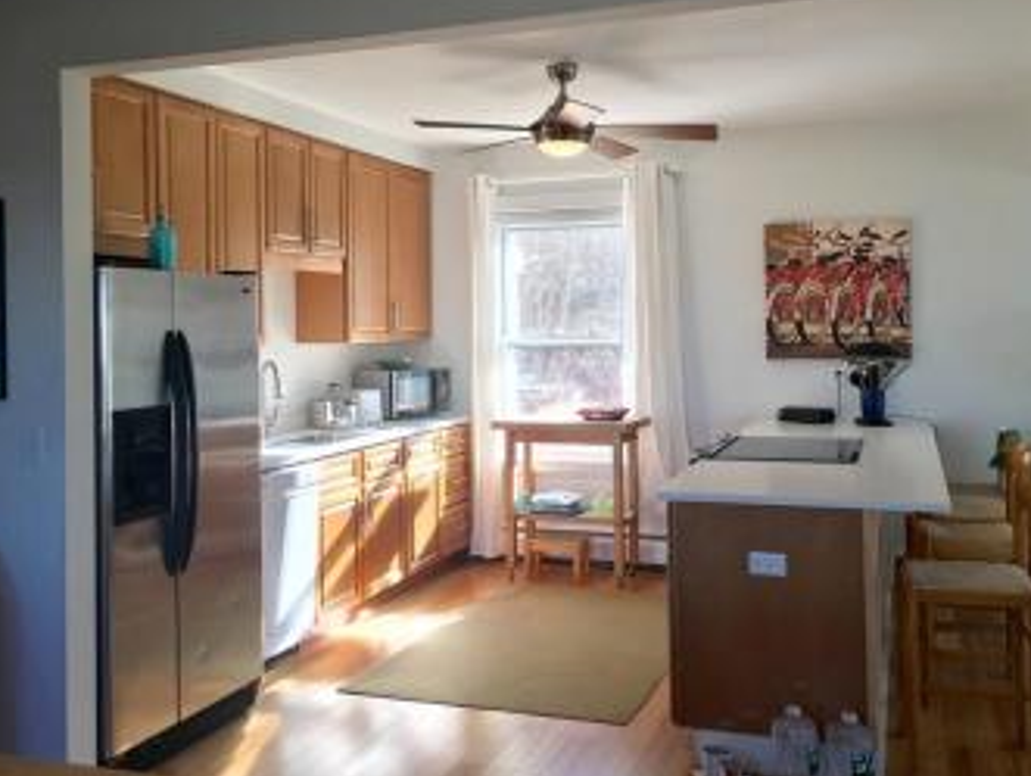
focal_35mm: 35
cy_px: 321
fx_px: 1044
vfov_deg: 40.6
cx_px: 539
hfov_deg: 52.6
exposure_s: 1/120
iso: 32
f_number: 2.2
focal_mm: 4.15
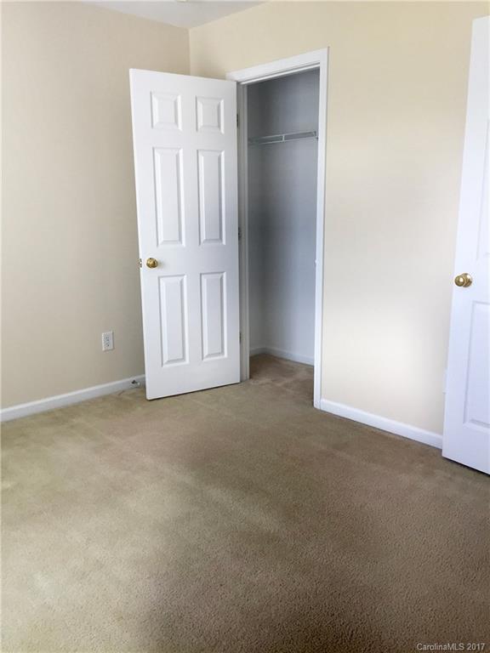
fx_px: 547
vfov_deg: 61.7
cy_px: 326
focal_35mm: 29
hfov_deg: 48.2
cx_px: 245
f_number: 2.2
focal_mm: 4.15
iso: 32
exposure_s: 1/40
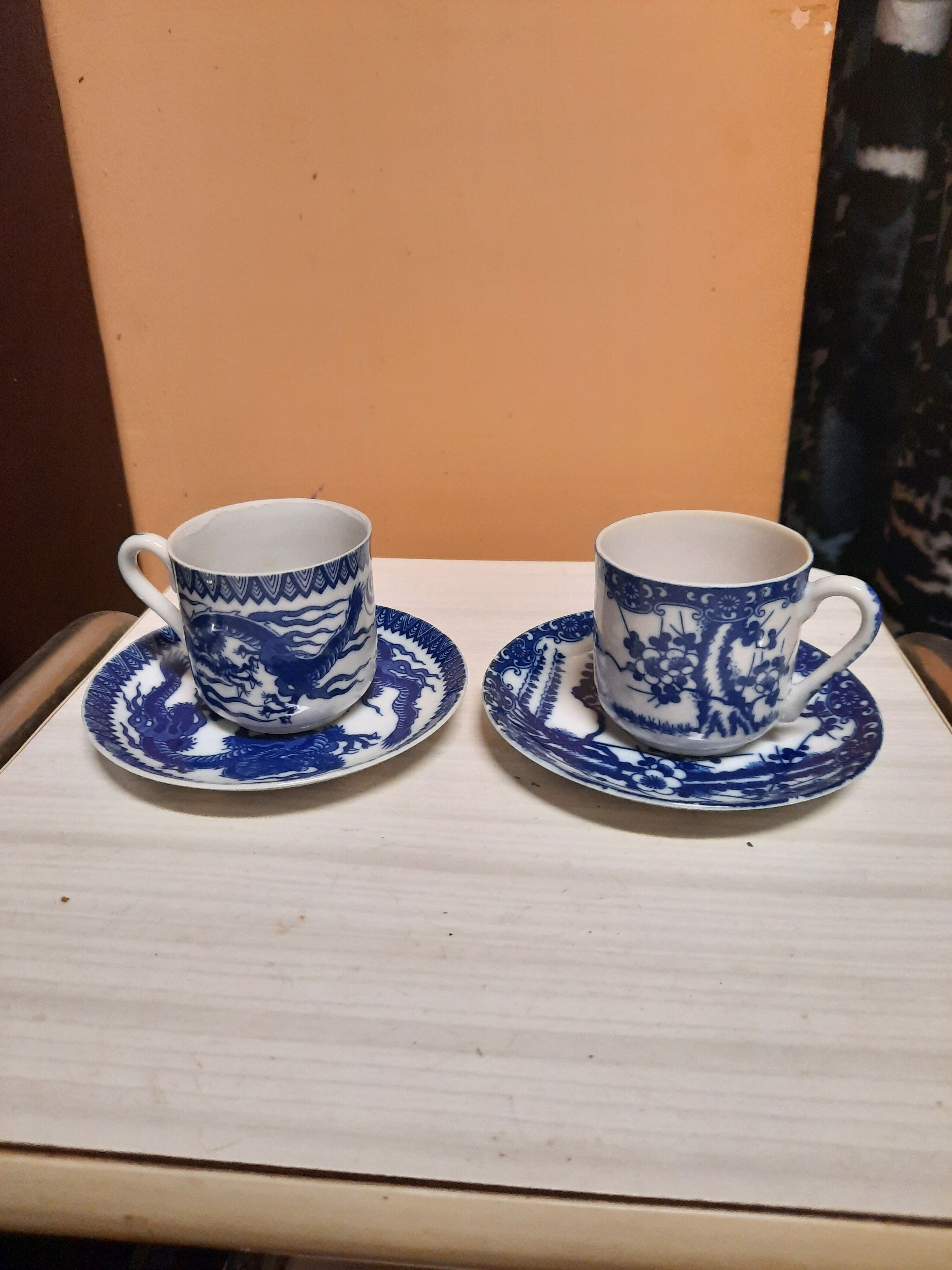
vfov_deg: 69.4
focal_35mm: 25
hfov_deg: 54.9
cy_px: 635
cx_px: 476
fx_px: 917
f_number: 2
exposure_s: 1/50
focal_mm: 4.6
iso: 400
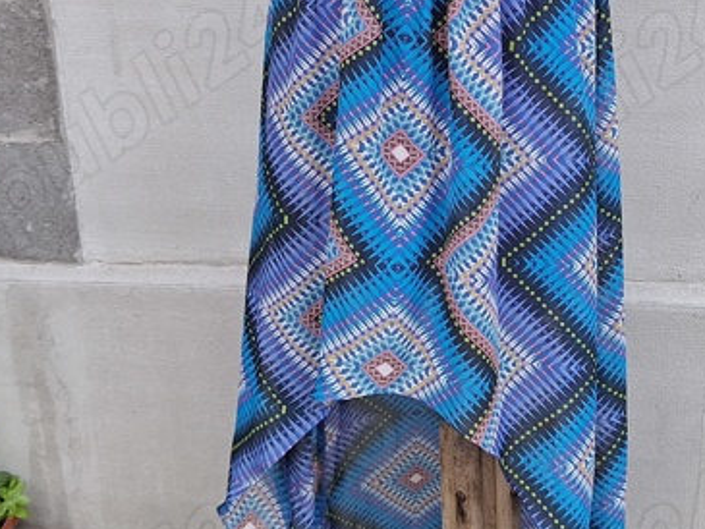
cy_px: 106
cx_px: 415
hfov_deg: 30.6
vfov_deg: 23.0
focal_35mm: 63
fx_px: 1283
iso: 50
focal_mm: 5.54
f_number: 1.8
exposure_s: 1/100
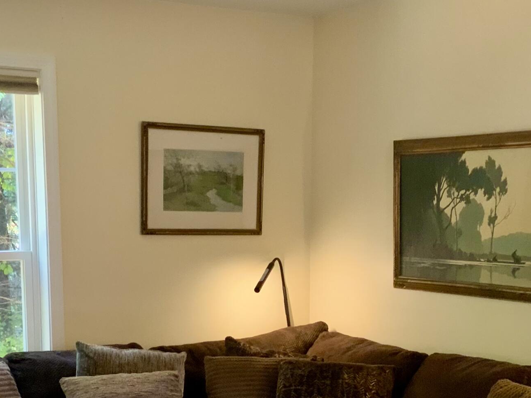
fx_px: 1028
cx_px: 251
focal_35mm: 67
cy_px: 361
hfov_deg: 29.0
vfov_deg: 21.4
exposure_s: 1/60
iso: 200
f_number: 1.8
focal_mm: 3
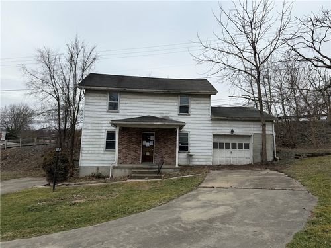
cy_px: 124
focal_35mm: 24
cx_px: 166
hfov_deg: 71.6
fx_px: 229
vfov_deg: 56.8
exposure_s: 1/2525
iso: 80
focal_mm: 6.76
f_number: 1.78
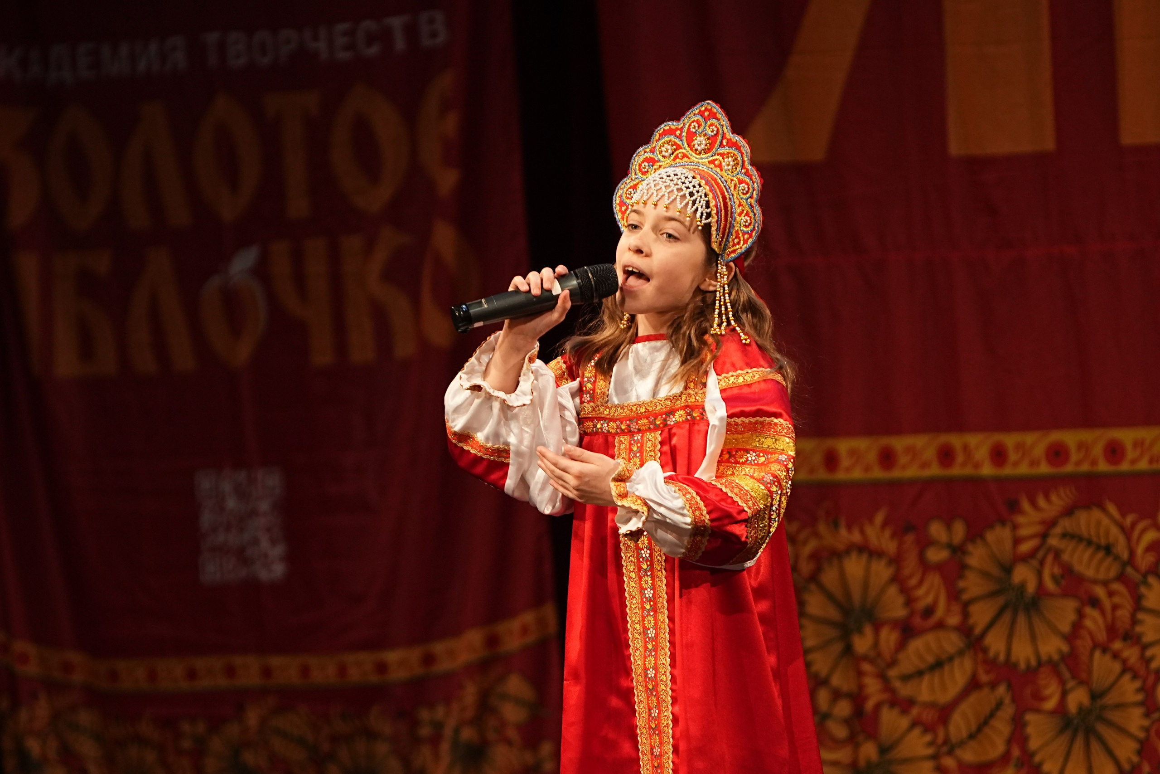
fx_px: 9666
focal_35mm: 300
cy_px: 387
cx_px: 580
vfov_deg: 4.6
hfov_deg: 6.9
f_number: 2.8
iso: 1600
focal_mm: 200
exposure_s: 1/400
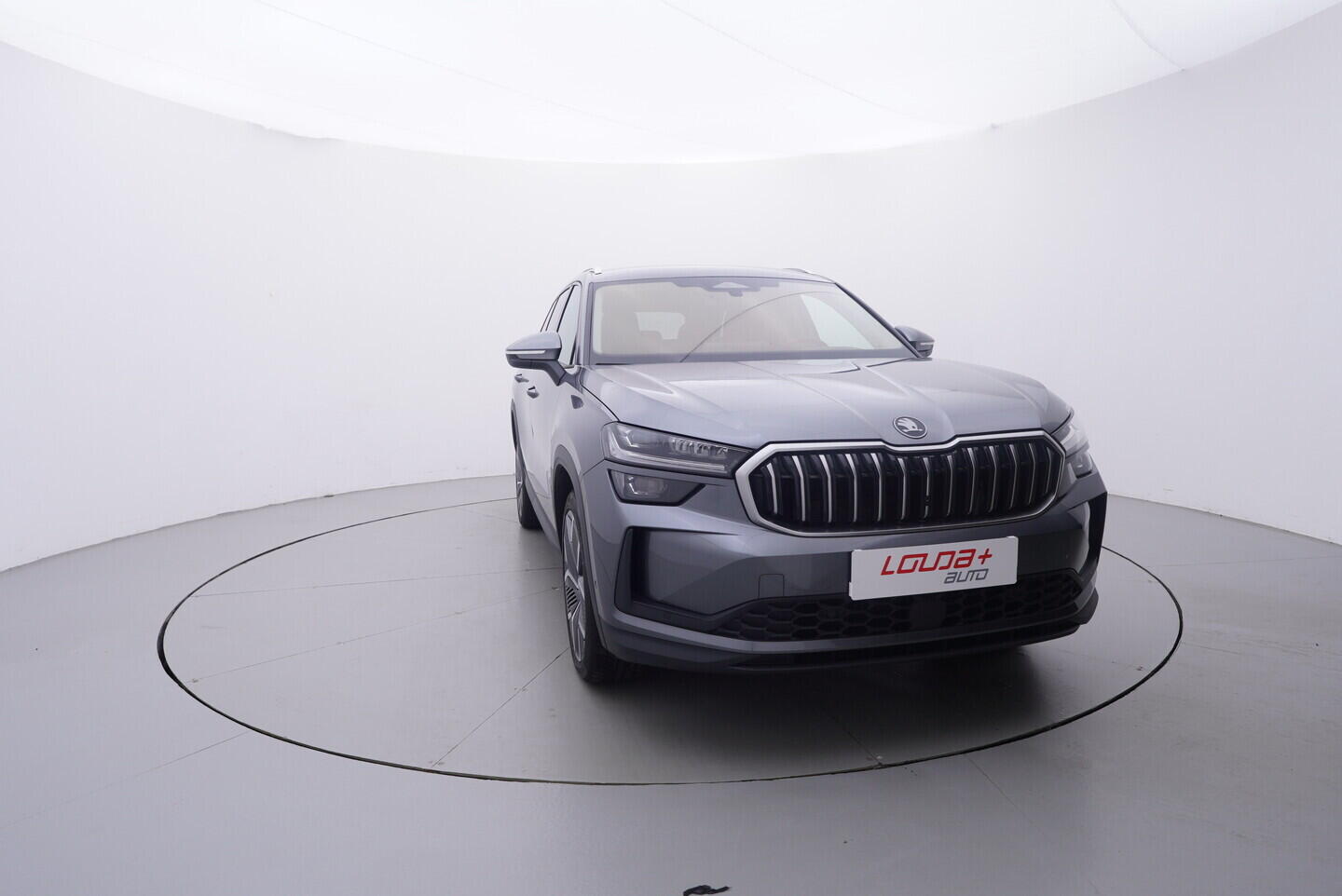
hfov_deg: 77.3
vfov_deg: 56.2
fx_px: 839
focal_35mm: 22
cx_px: 671
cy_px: 448
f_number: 5
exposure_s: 1/80
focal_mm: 15
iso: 200
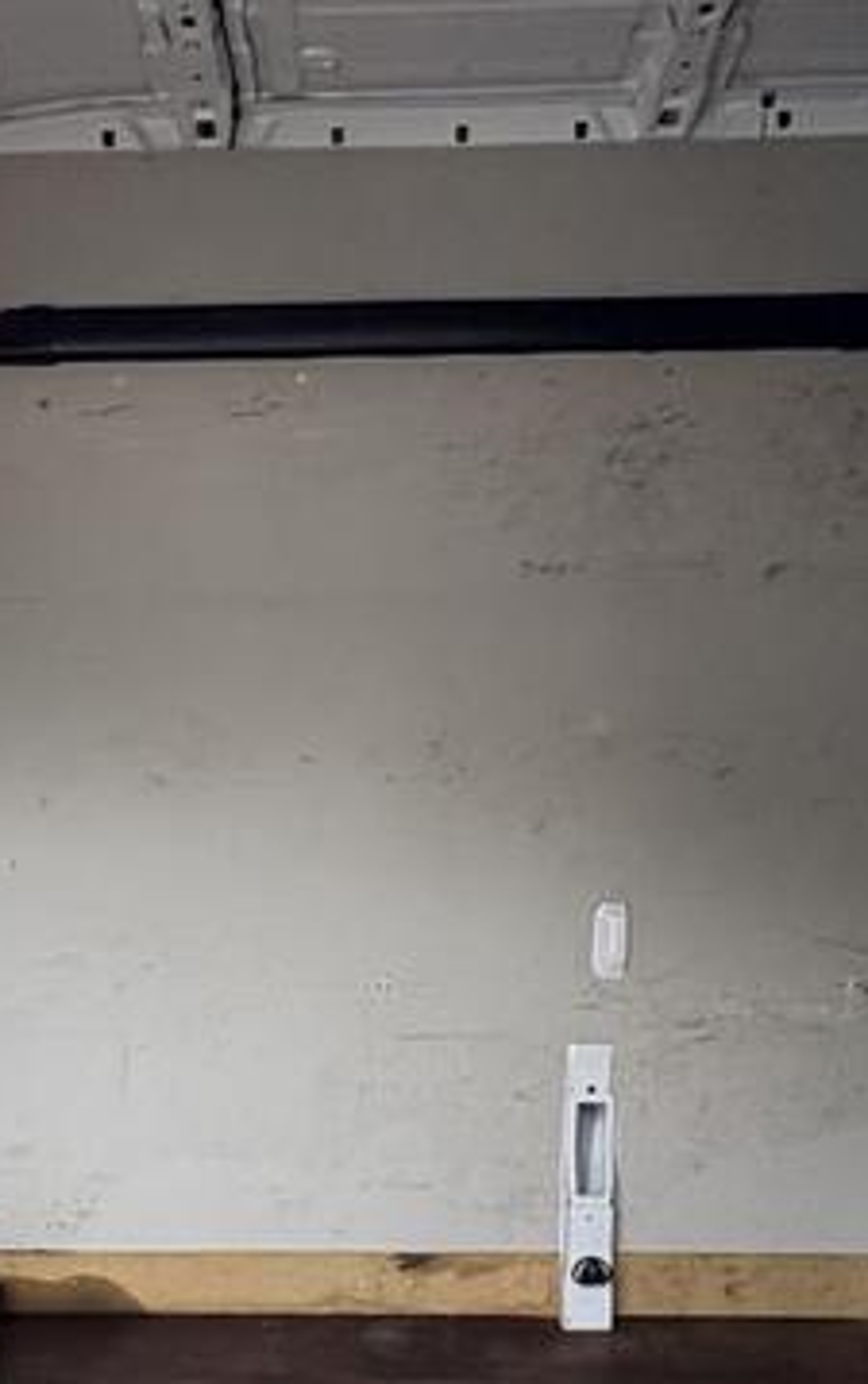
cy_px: 1076
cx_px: 324
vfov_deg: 50.1
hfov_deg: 34.3
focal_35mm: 37
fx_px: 1398
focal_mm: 2.22
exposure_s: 1/136
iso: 100
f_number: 2.2
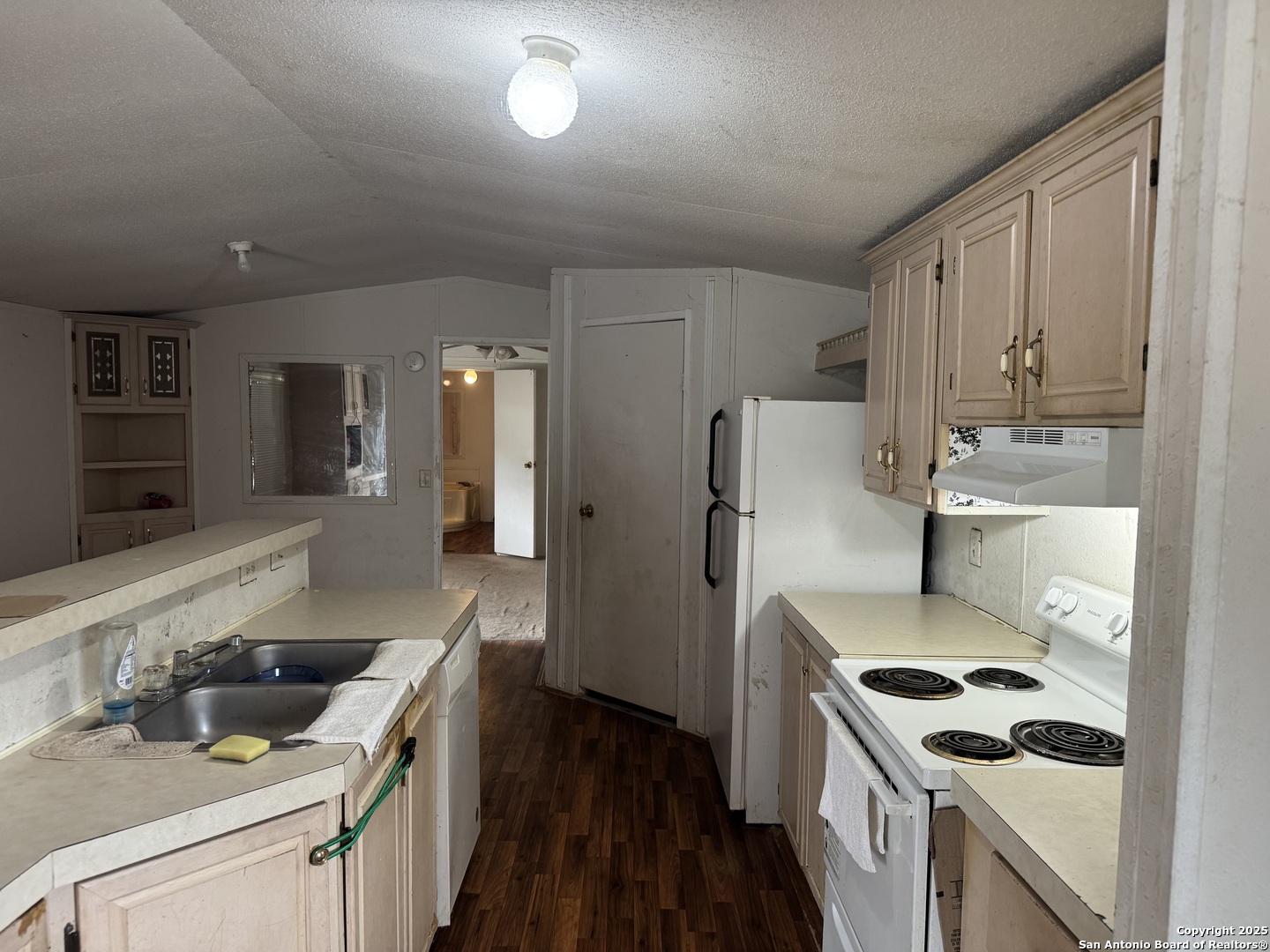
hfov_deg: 71.6
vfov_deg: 56.8
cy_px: 476
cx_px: 635
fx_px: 881
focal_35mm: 24
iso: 200
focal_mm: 6.76
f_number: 1.78
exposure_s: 1/60
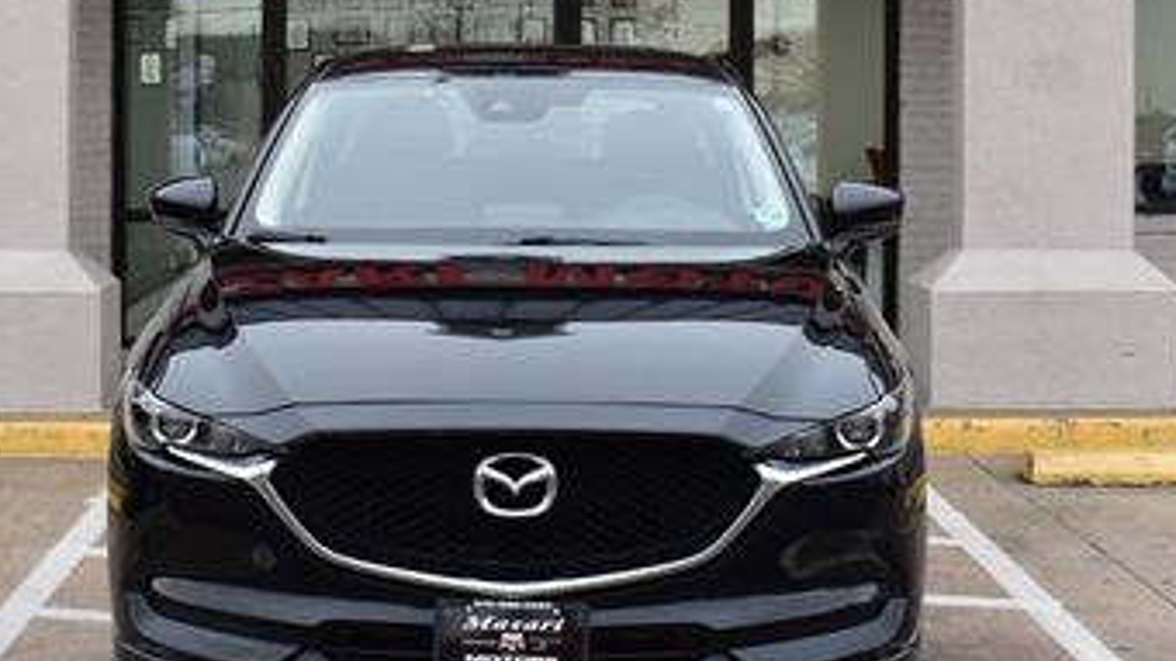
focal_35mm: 74
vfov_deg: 16.2
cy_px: 132
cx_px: 553
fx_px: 2306
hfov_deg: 28.6
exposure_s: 1/80
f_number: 8
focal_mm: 25
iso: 400
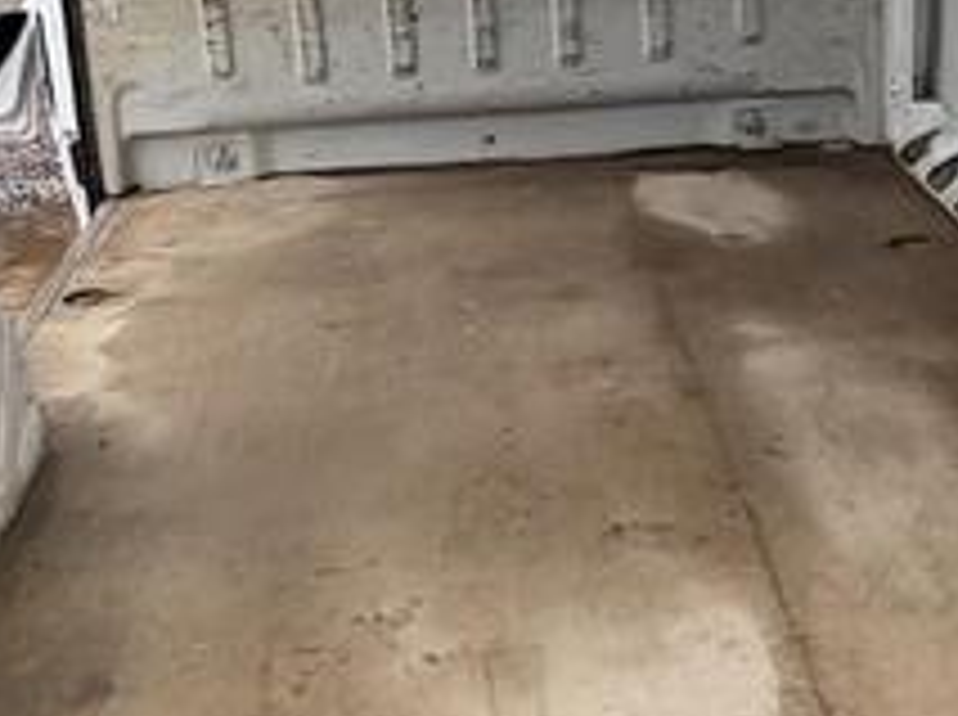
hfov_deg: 32.7
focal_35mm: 59
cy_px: 176
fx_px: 1630
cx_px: 459
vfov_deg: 24.5
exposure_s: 1/109
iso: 100
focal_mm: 2.22
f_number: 2.2
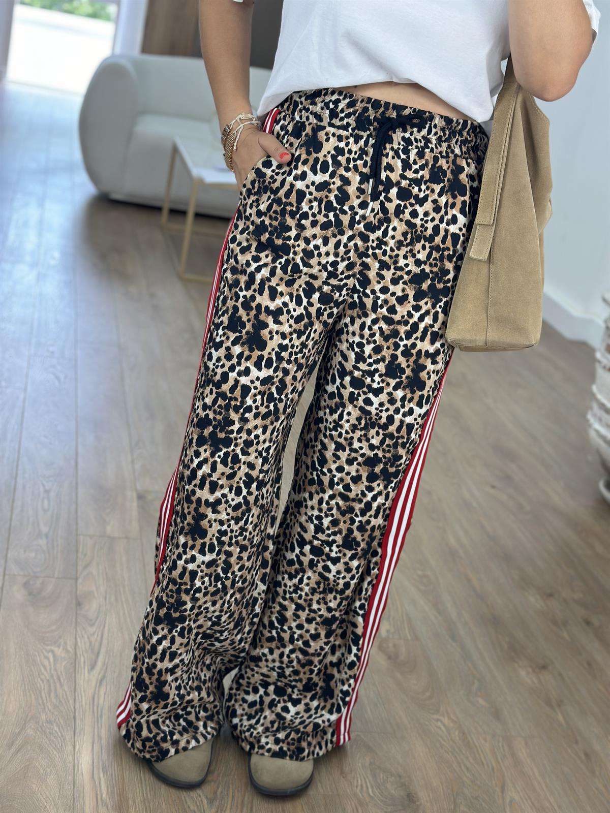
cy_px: 406
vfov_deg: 39.7
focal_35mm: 48
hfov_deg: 30.3
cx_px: 305
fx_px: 1128
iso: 80
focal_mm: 6.86
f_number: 1.78
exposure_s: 1/100
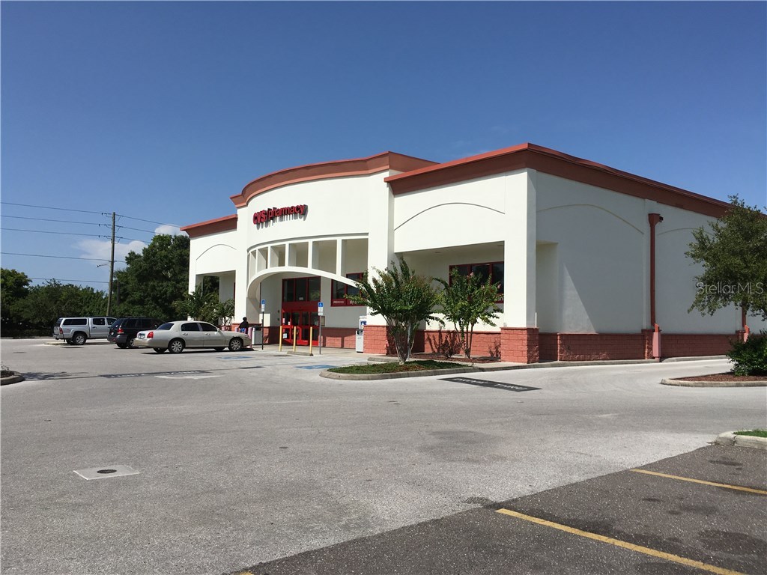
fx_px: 643
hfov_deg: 61.7
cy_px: 288
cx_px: 384
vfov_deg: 48.2
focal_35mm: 29
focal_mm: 4.15
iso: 25
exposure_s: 1/3846
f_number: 2.2
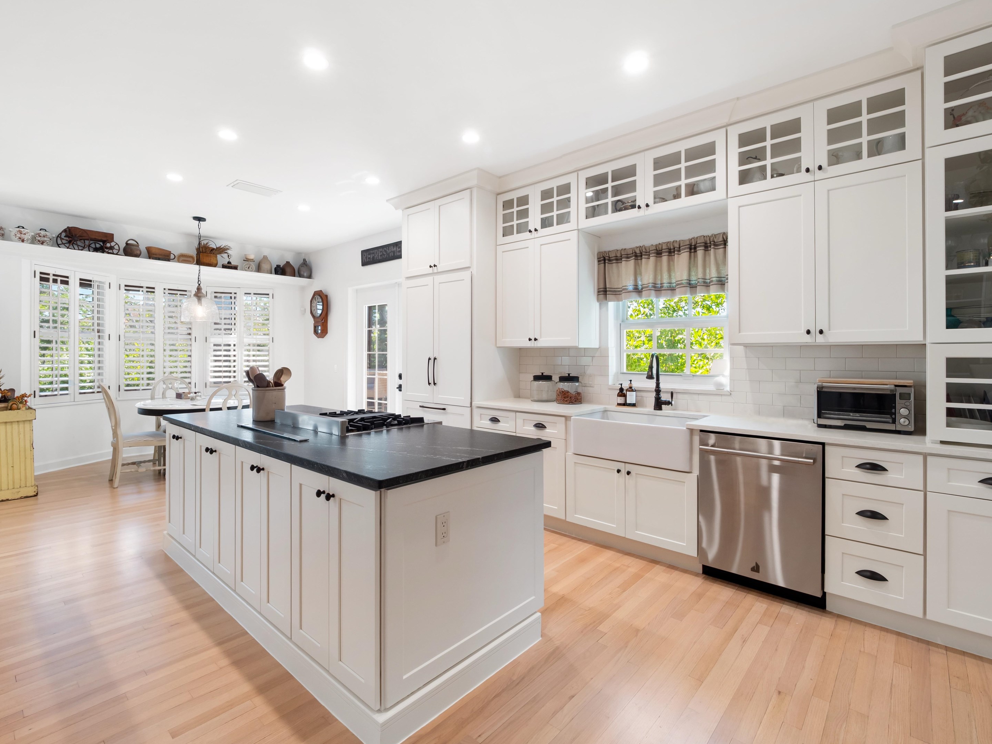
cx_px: 497
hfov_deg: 98.2
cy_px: 357
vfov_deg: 81.7
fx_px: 430
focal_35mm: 15
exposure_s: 1/6
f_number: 7.1
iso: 200
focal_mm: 7
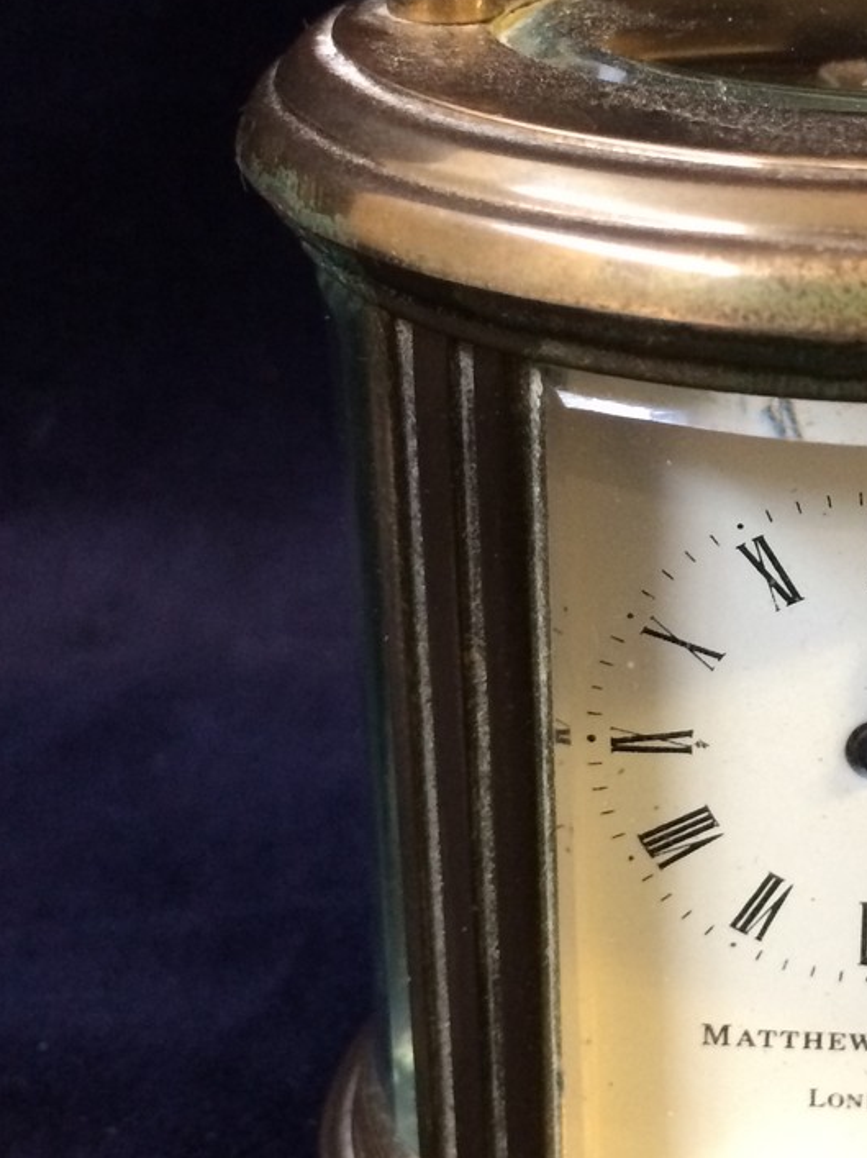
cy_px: 528
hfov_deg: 20.9
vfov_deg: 28.6
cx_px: 862
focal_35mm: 68
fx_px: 2272
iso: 320
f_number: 2.2
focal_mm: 4.12
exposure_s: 1/30
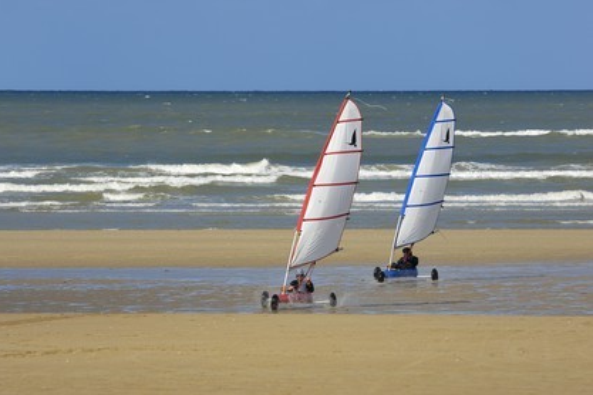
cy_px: 198
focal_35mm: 303
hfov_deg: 6.8
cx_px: 295
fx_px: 4991
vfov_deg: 4.5
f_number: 6
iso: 100
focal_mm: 200
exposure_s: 1/500
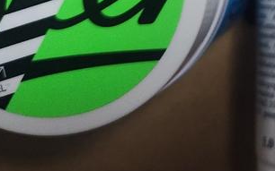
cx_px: 440
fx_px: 764
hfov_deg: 17.7
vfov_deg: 11.4
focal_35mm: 102
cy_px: -188
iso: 250
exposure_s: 1/120
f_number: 1.8
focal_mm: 5.4
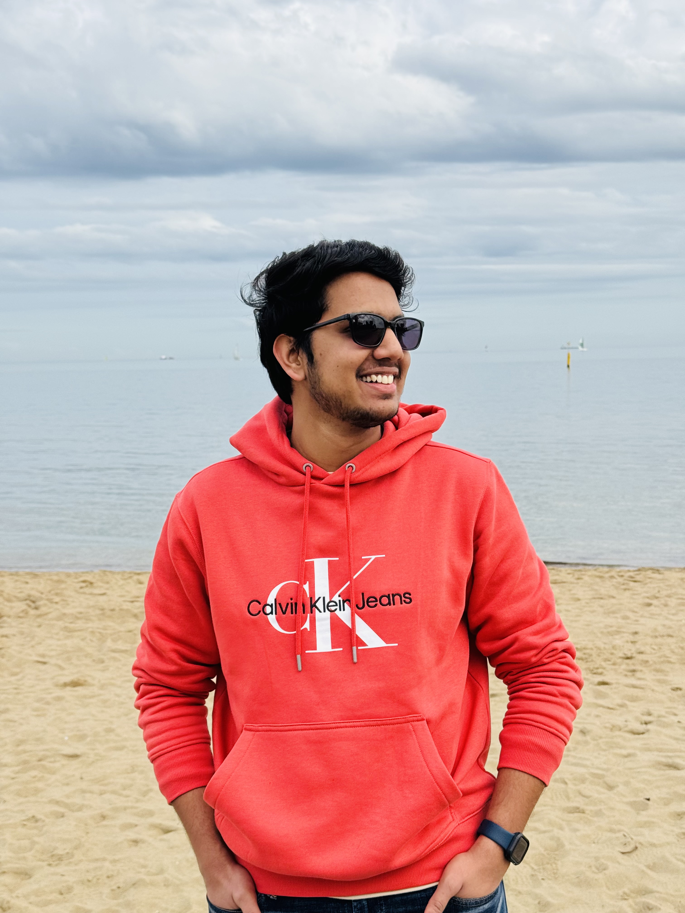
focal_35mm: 48
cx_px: 342
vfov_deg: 39.7
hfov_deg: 30.3
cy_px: 456
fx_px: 1266
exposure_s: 1/3610
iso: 64
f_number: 1.78
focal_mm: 6.76
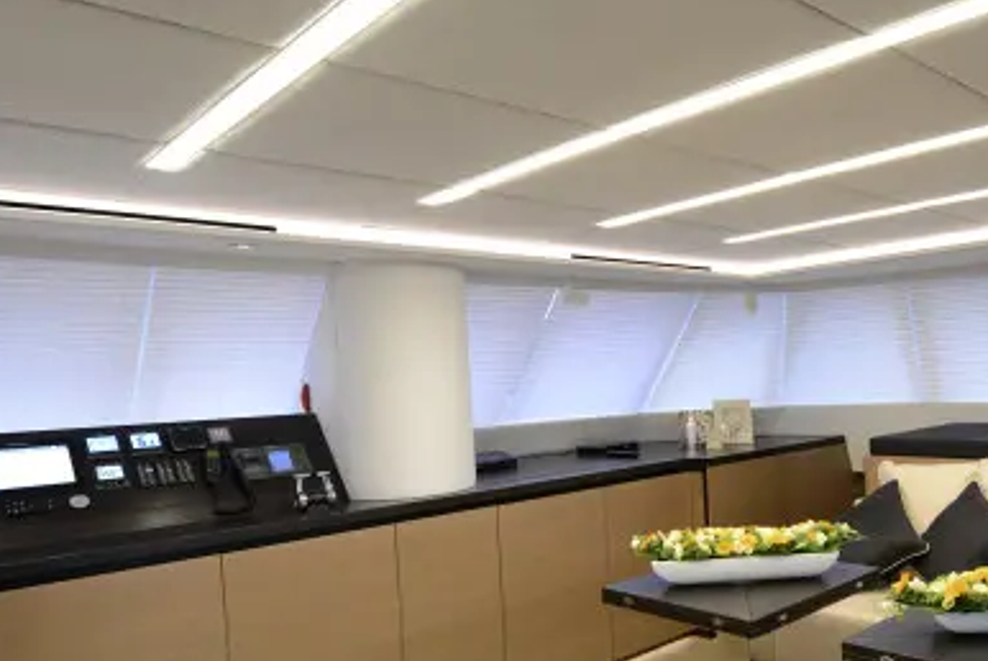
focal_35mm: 29
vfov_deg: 44.8
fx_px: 796
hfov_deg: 59.6
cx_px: 760
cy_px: 395
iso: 800
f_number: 6.3
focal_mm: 14
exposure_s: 1/25
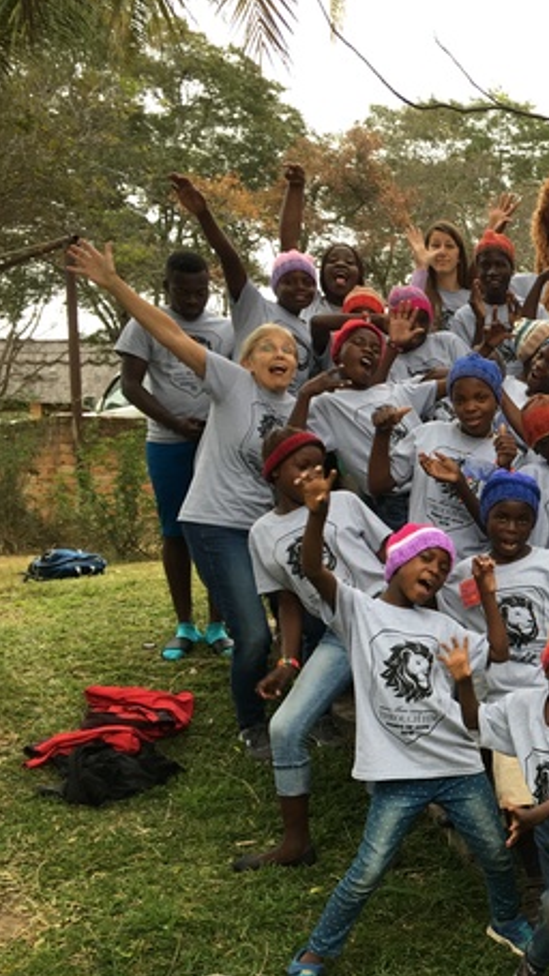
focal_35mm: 50
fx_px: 1294
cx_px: 716
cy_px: 575
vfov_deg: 41.2
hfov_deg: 21.6
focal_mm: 4.15
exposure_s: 1/100
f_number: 2.2
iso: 40
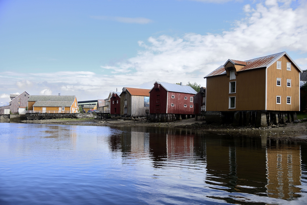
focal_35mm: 35
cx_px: 154
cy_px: 102
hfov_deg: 54.4
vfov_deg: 37.9
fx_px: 299
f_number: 4.5
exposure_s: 1/1250
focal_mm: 35
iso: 320
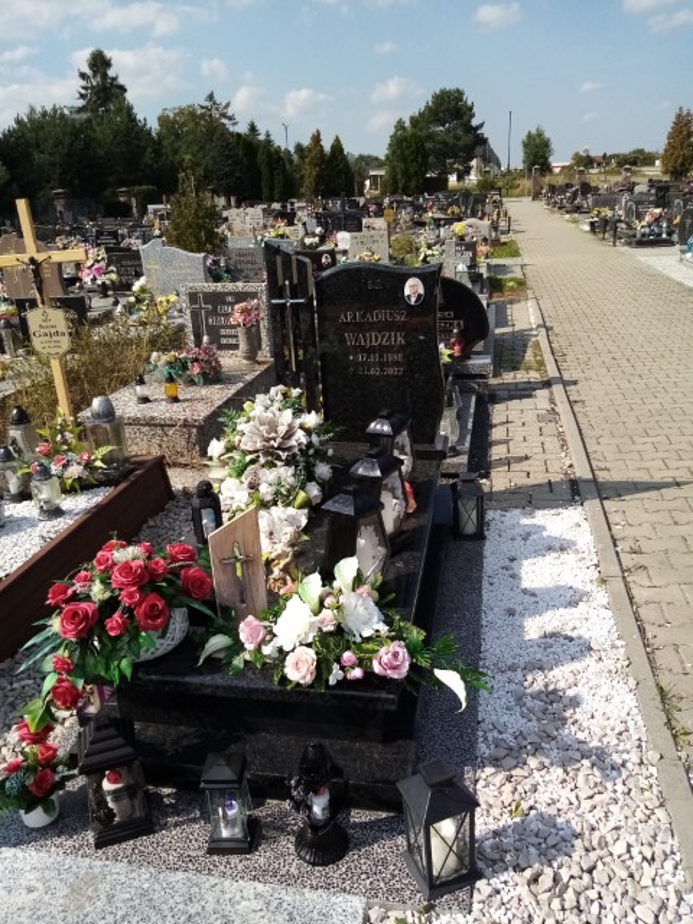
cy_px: 462
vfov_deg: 67.3
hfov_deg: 53.1
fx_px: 694
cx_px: 346
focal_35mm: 26
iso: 106
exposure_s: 1/1923
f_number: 1.8
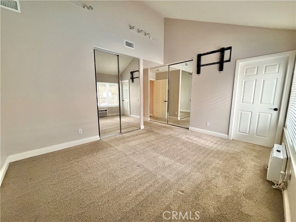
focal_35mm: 14
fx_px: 120
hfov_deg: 102.1
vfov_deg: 85.7
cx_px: 148
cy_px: 111
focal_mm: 2.22
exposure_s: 1/60
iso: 800
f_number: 2.2
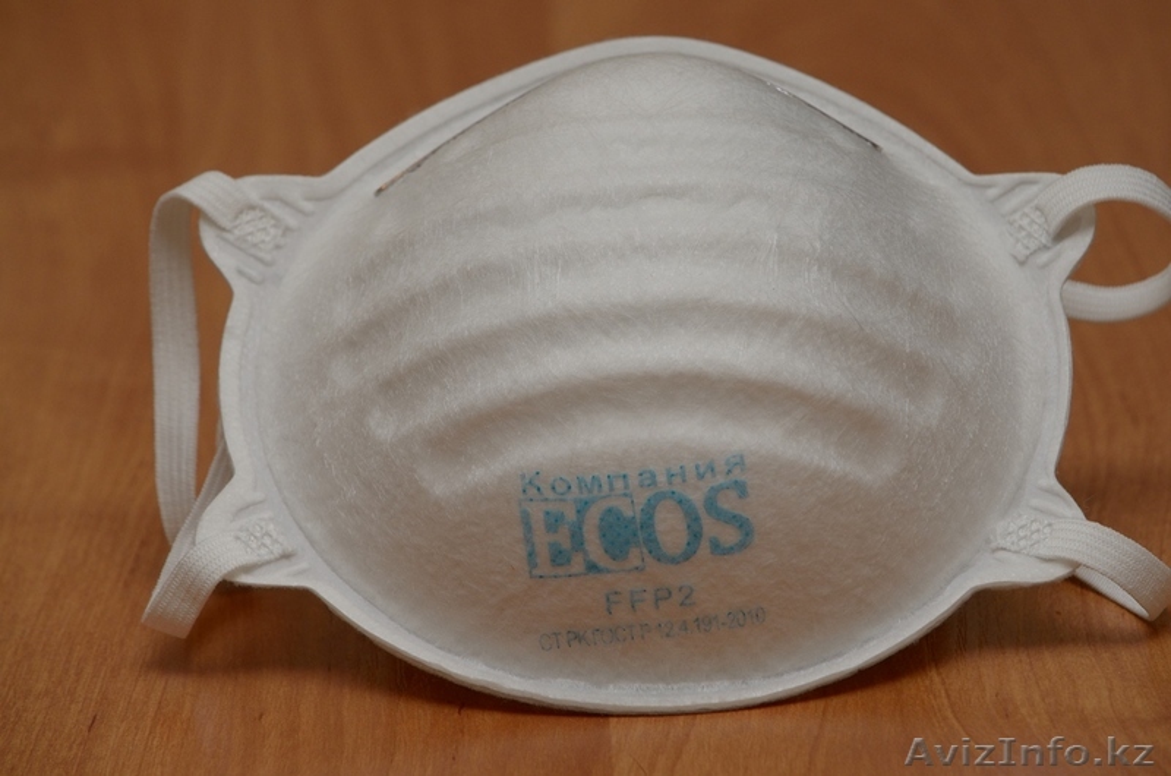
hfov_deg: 9.2
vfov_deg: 6.1
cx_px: 586
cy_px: 388
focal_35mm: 225
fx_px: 7304
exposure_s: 1/60
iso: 400
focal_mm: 150
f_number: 10
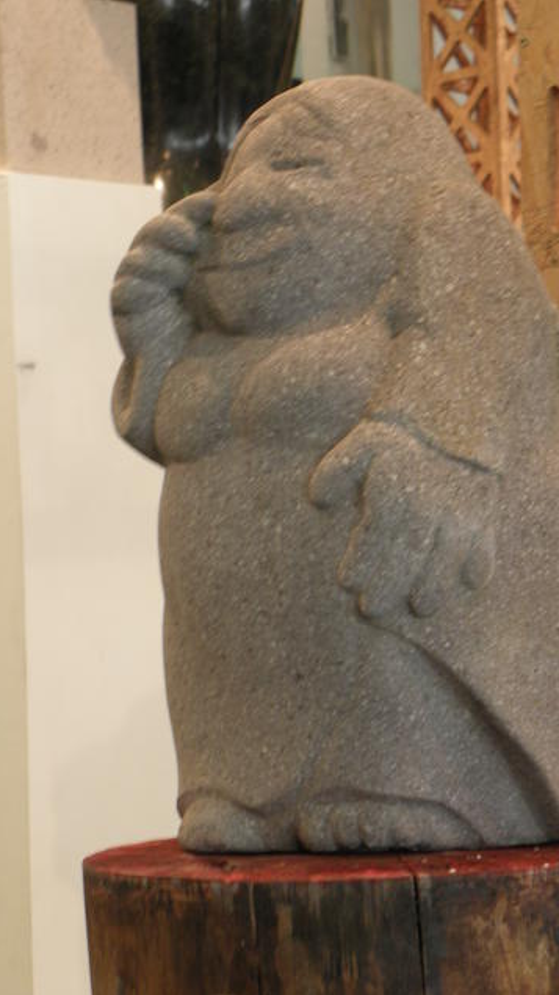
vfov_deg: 23.7
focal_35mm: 90
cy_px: 500
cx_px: 321
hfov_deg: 13.4
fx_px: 2373
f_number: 4
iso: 125
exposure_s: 1/8
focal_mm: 14.68
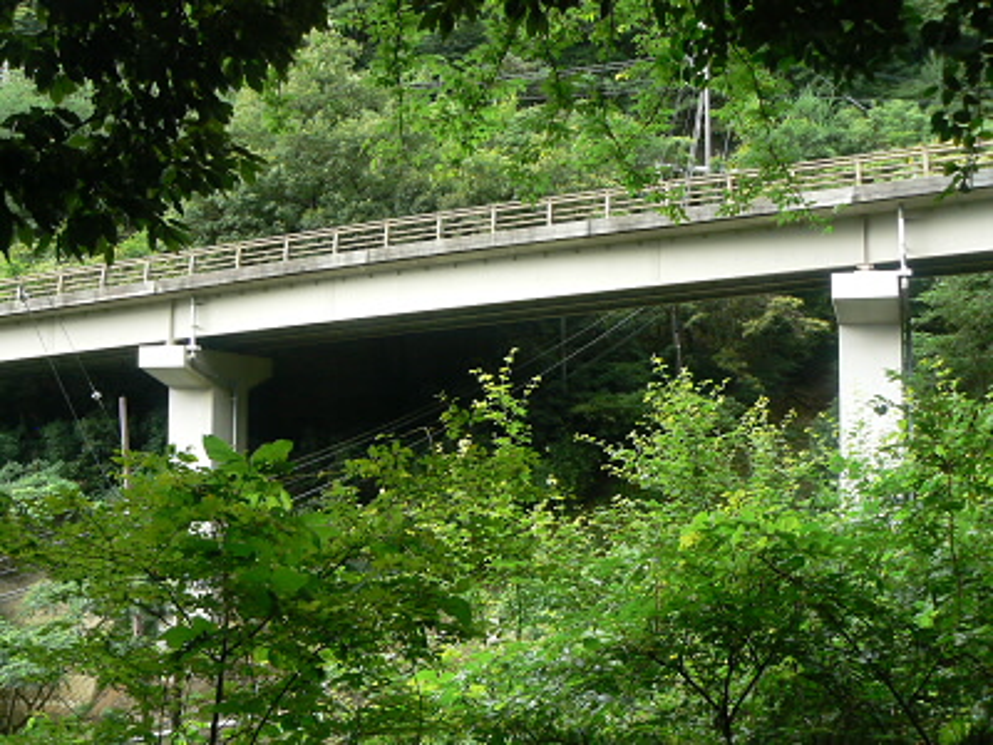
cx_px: 496
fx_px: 1033
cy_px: 372
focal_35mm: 36
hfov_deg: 51.4
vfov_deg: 39.7
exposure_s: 1/50
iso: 100
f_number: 4
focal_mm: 6
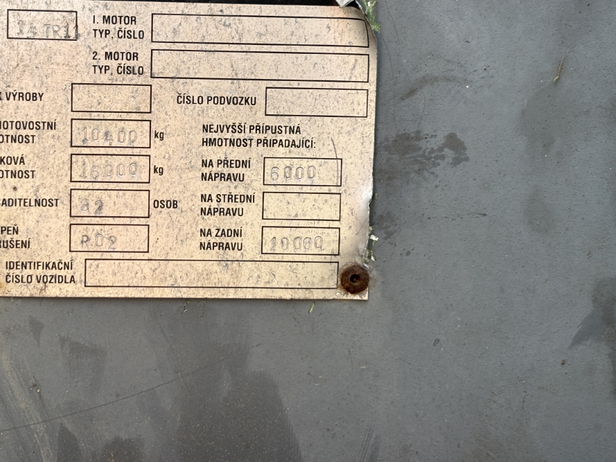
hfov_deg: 25.5
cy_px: 171
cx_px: 200
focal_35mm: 76
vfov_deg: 19.4
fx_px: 1353
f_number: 1.6
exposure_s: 1/121
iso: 32
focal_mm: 5.96
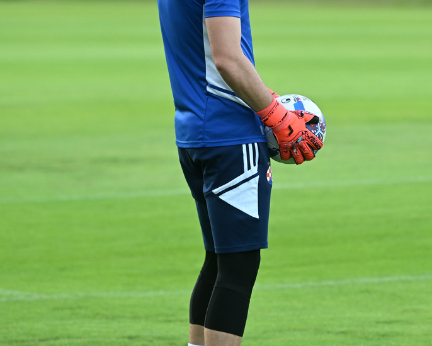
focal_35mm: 443
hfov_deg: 4.4
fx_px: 5665
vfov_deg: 3.5
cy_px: 122
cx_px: 398
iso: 1250
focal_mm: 200
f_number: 4
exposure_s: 1/320
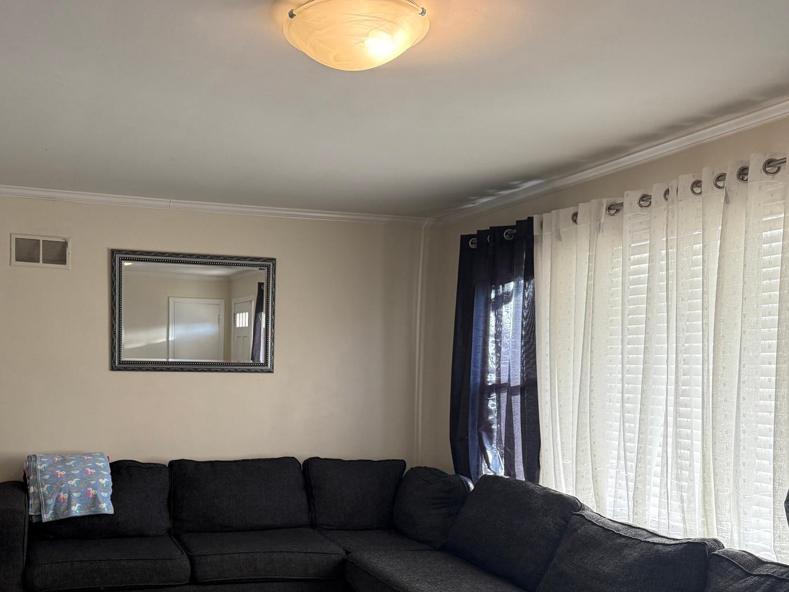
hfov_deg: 50.2
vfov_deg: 39.1
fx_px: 821
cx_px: 249
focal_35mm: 36
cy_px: 405
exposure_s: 1/120
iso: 250
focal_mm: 6.76
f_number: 1.78
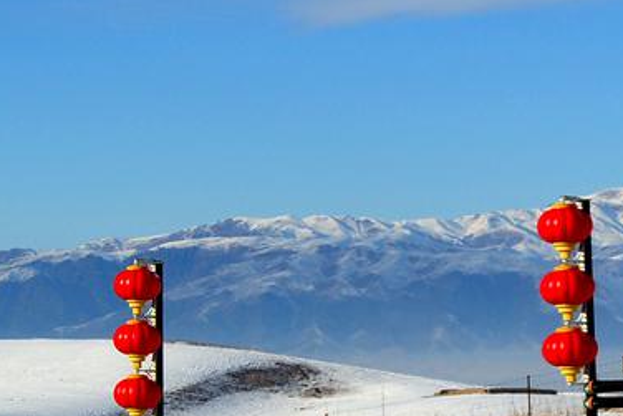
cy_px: 319
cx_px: -759
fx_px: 3393
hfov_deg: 9.6
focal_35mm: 196
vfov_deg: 7.0
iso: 100
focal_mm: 36
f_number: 8
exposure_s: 1/800
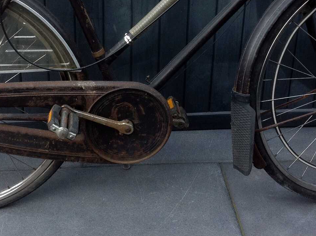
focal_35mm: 73
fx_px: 665
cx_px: 131
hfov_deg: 26.7
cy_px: 32
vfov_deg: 19.8
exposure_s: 1/120
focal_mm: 4.28
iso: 64
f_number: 2.4
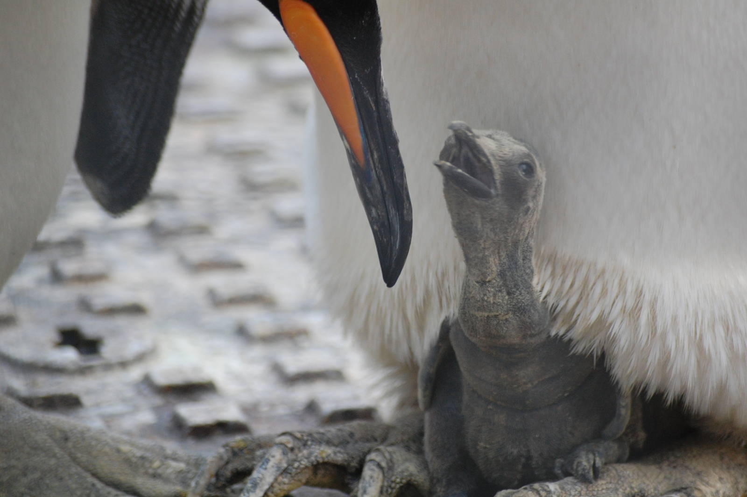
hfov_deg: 6.9
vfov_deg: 4.6
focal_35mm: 300
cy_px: 248
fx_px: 6220
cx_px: 374
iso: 800
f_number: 5.6
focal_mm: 200
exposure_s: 1/200
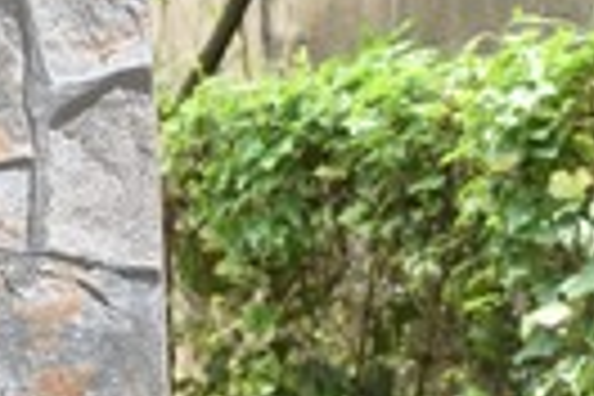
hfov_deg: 12.7
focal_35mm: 141
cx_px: -612
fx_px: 2326
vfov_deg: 9.7
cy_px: 288
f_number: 5.6
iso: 400
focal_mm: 30
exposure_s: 1/125
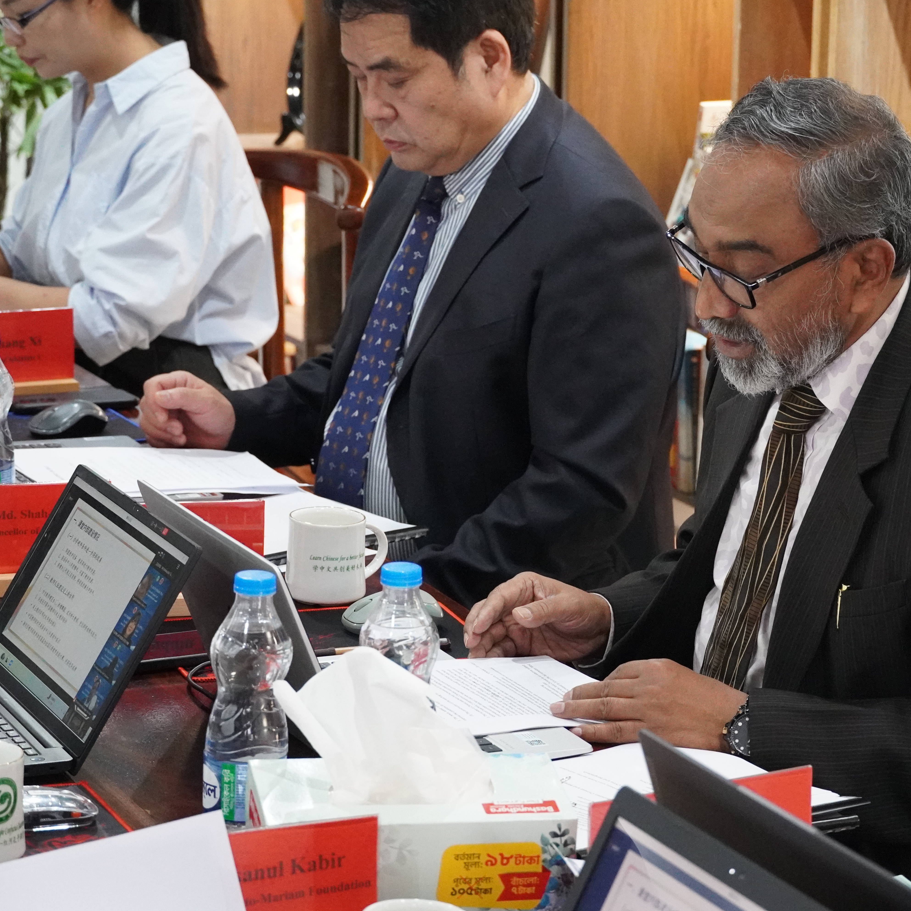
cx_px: 619
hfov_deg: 16.1
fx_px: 3216
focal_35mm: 108
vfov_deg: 16.1
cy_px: 453
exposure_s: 1/160
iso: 6400
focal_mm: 56
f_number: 5.6
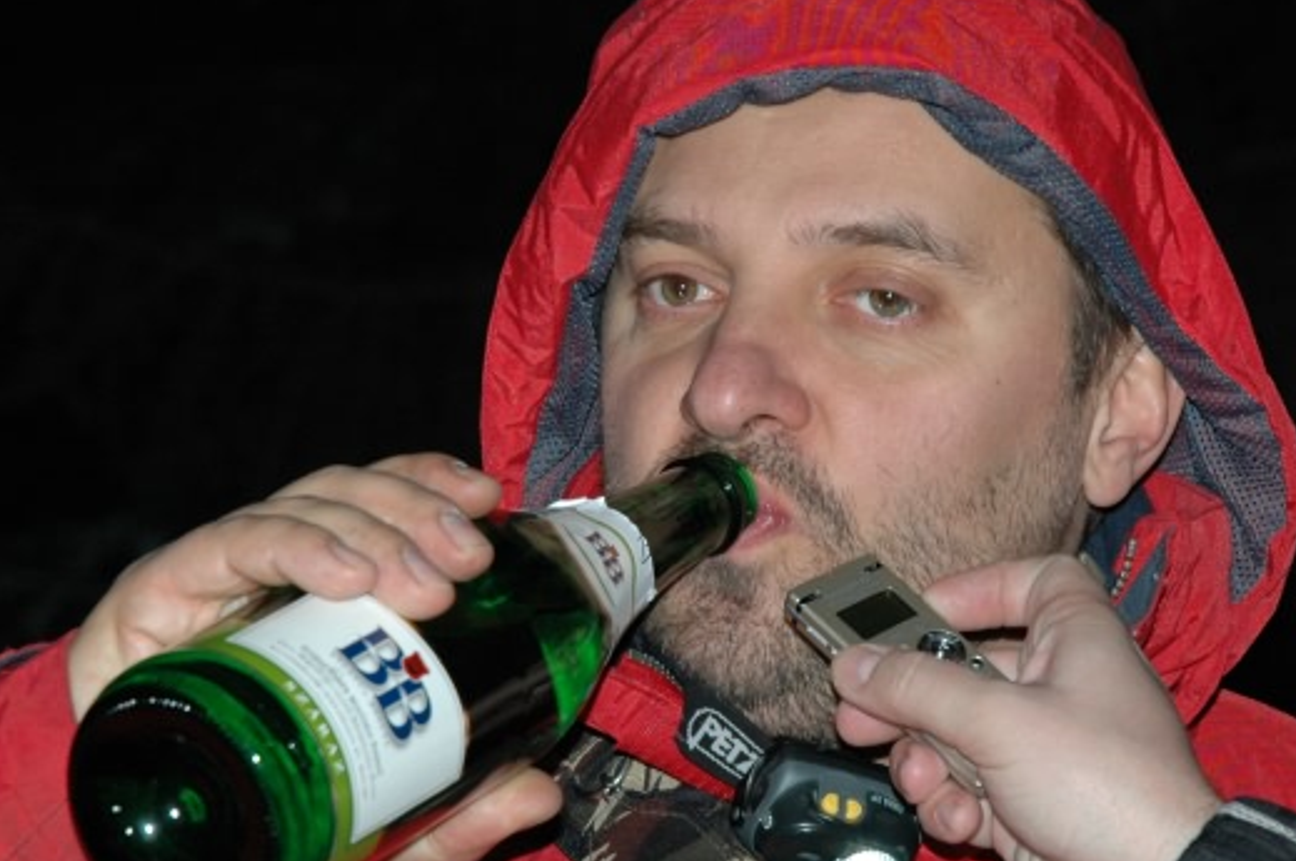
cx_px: 782
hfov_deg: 11.3
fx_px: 6546
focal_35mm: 182
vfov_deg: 7.5
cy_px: 472
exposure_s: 1/60
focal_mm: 70
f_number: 5.6
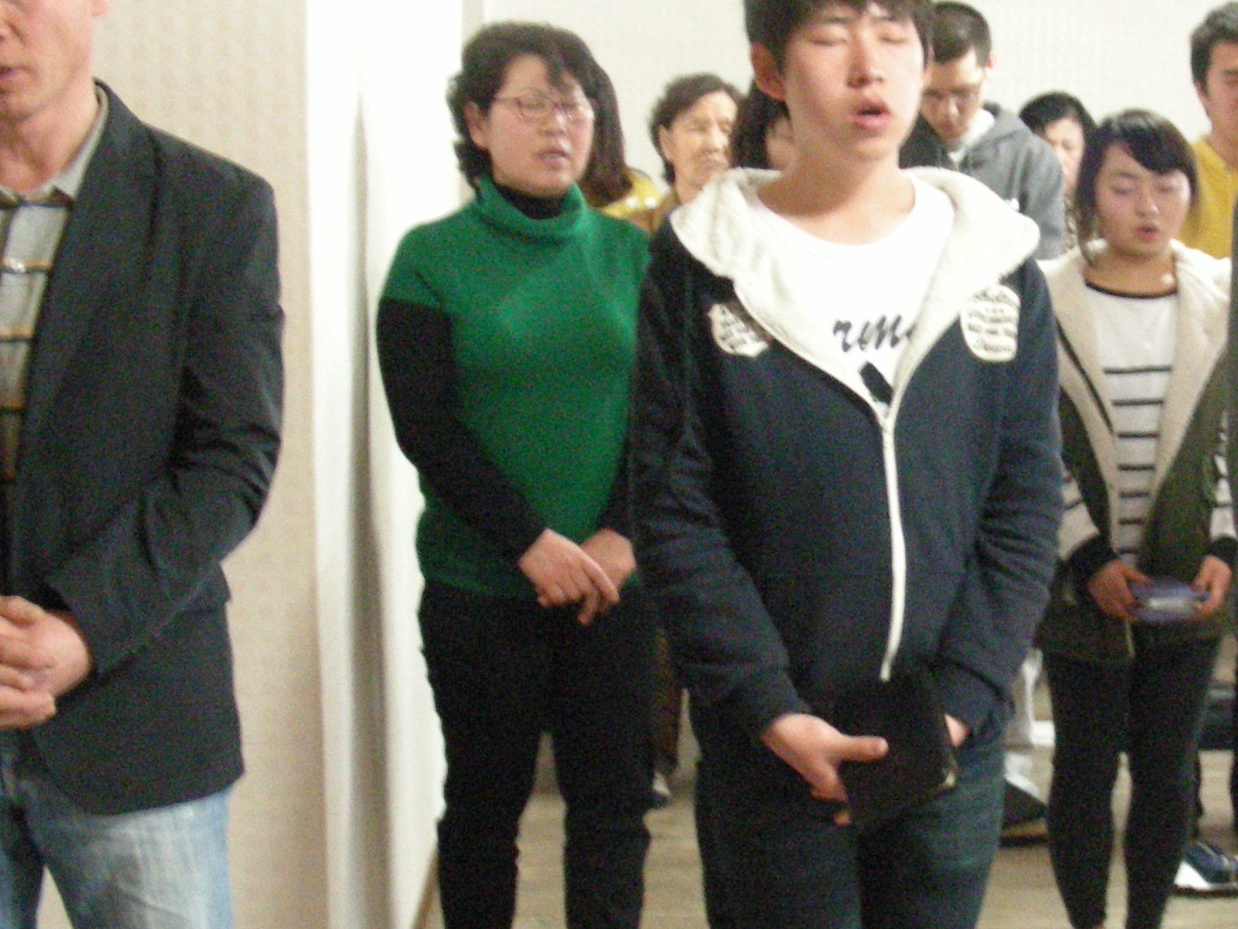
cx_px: 976
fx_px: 2575
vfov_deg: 20.4
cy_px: 552
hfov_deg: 26.6
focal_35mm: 72
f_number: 3.5
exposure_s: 1/8
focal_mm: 6.3
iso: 615
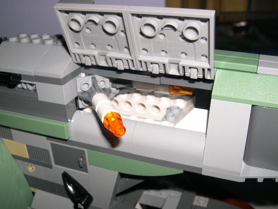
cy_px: 104
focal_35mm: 38
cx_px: 139
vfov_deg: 37.7
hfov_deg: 49.0
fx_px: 305
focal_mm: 8
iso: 100
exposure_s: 1/60
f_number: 7.6
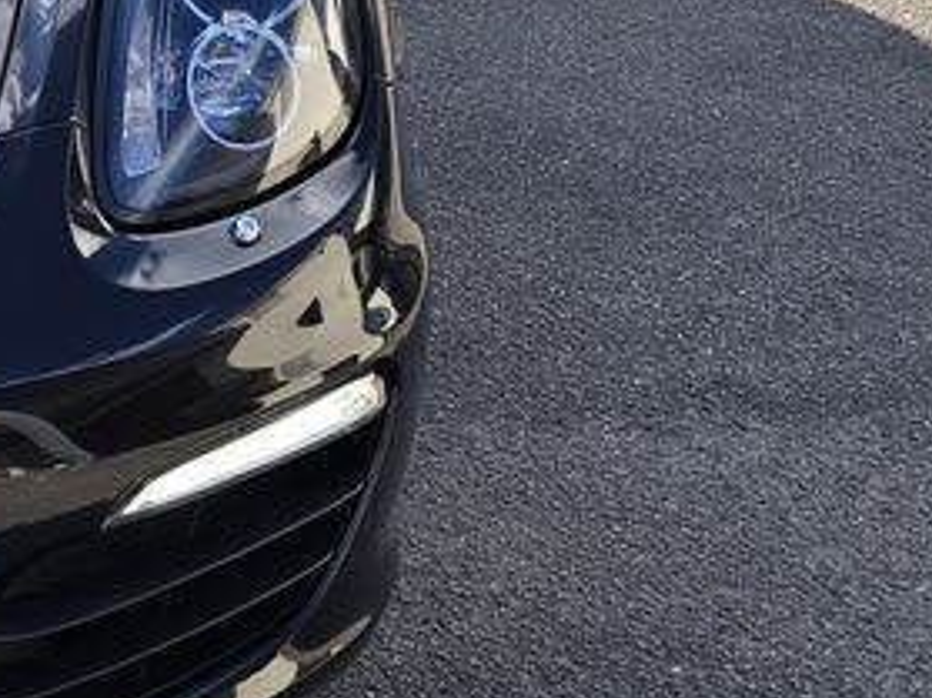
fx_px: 2664
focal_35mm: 99
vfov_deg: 14.7
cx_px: -501
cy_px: -3
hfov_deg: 17.6
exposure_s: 1/322
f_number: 1.7
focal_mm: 6.3
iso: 12
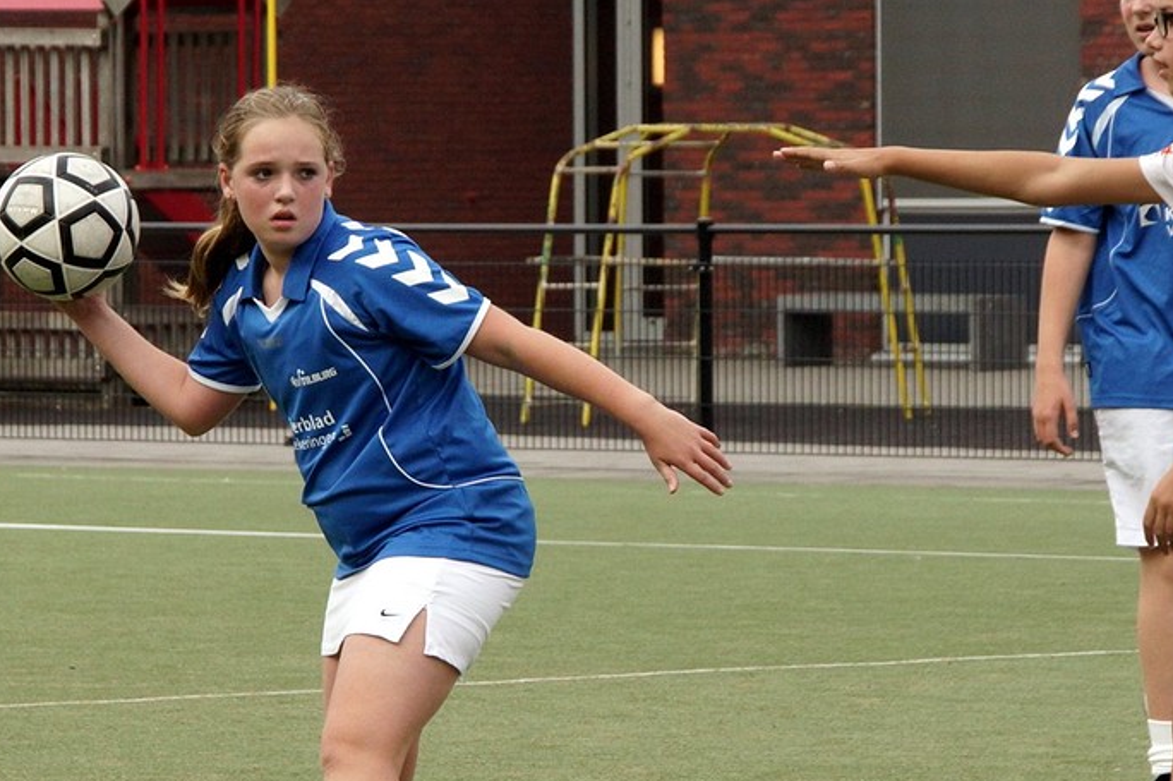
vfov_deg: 5.6
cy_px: 499
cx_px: 777
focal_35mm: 247
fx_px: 8042
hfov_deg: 8.3
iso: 640
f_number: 9
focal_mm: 110
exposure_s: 1/500
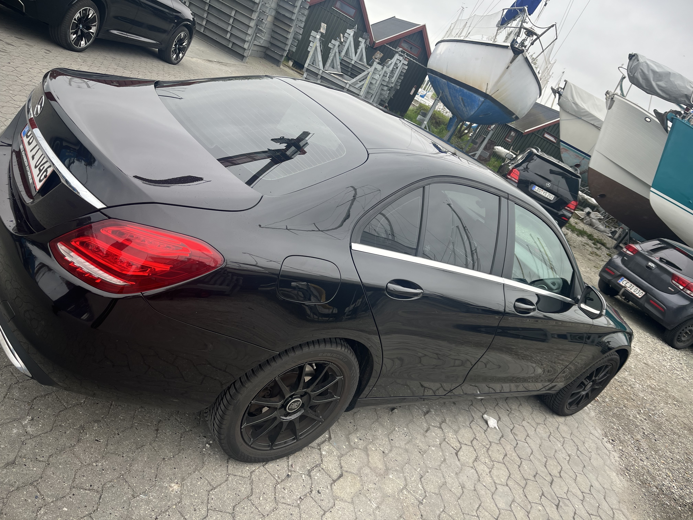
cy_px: 260
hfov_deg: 67.3
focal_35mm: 26
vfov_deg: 53.1
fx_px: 521
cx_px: 346
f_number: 1.6
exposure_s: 1/155
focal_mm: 5.1
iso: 40
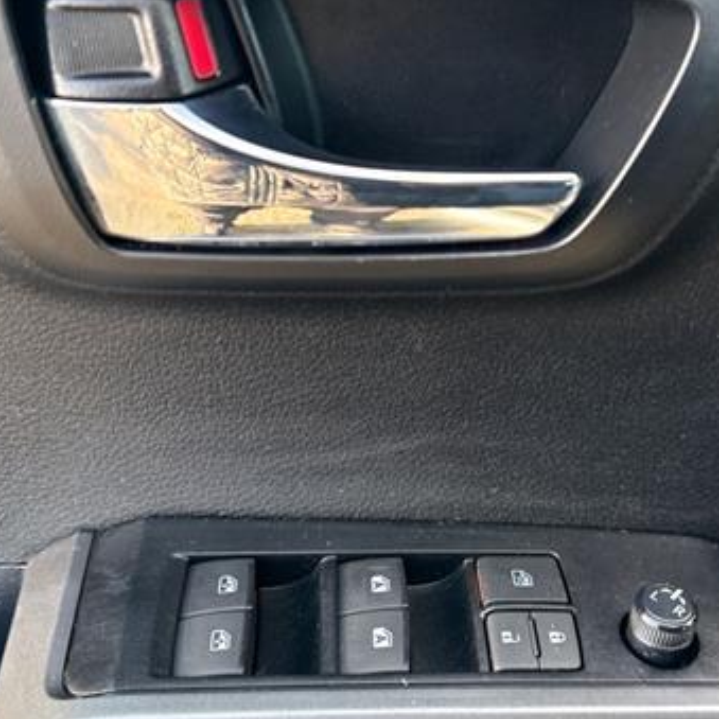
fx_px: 940
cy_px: 403
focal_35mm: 40
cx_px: 411
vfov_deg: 41.8
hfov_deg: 41.8
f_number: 1.78
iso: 320
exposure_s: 1/60
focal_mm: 6.76
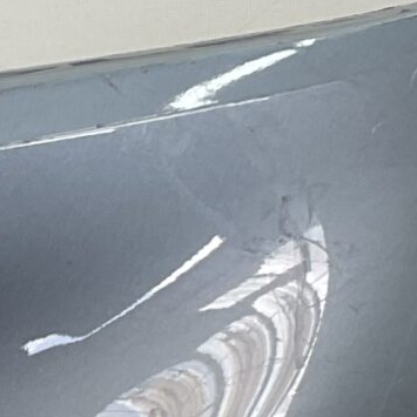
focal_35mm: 185
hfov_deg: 9.2
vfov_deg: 9.4
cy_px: 422
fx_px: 2521
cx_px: -199
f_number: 1.8
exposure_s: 1/104
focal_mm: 3
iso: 16
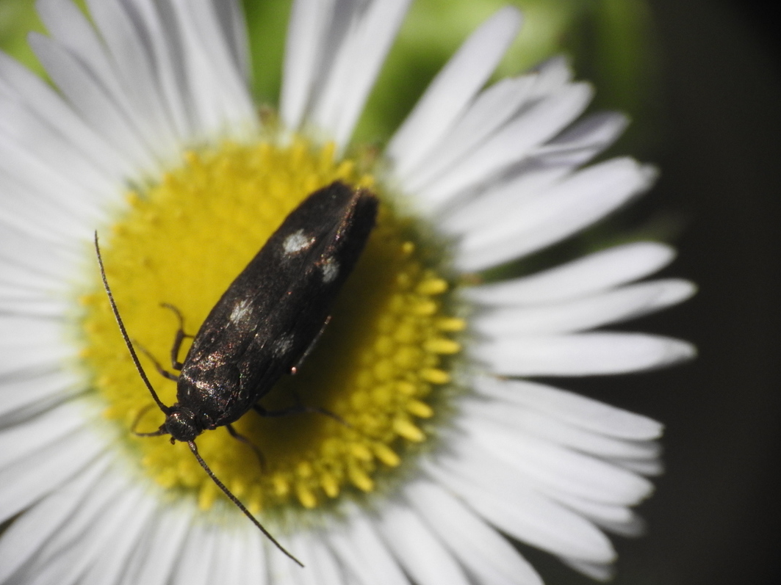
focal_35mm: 301
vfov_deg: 4.9
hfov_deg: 6.6
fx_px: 6790
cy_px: 292
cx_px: 390
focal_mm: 53.7
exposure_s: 1/2500
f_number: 7.7
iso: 400
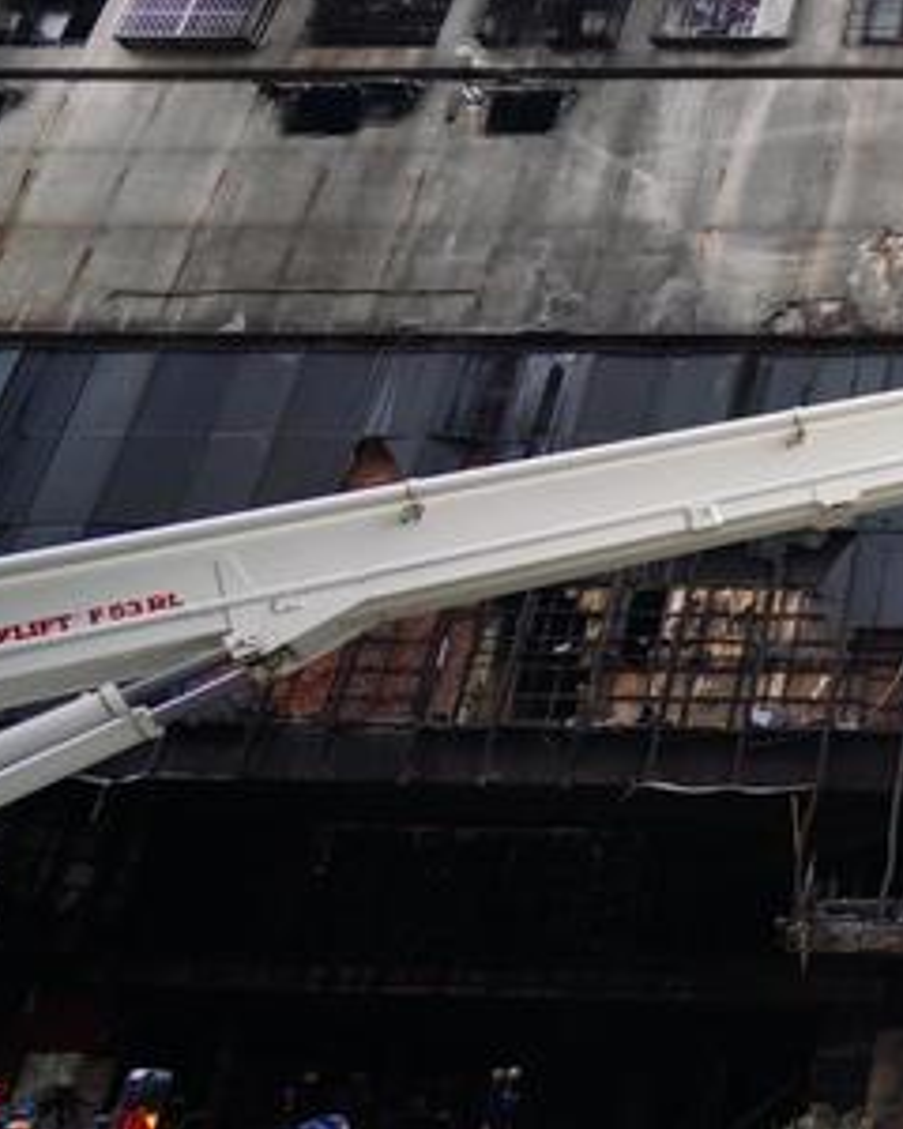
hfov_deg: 25.6
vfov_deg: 45.7
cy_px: 512
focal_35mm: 40
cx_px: 1418
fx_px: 1336
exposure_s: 1/320
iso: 400
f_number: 4
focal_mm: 16
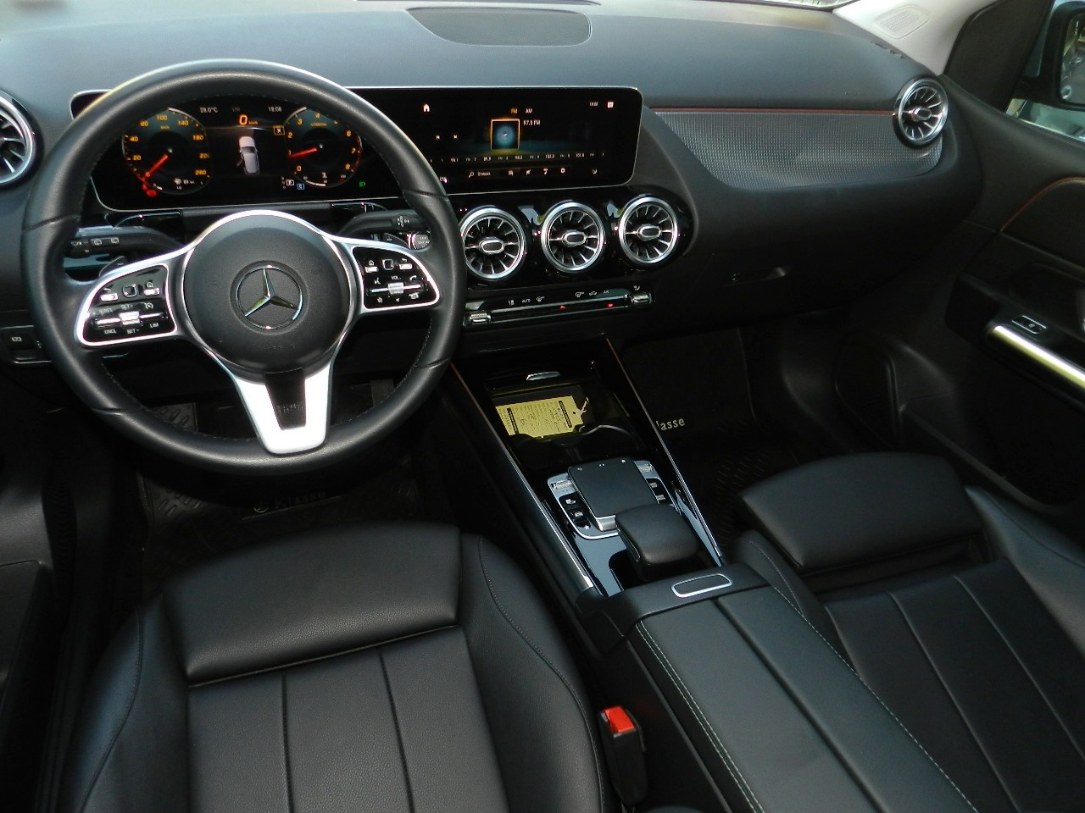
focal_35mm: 23
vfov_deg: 58.9
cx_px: 542
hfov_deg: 73.9
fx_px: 721
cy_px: 406
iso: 200
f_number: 3.4
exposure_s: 1/30
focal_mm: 4
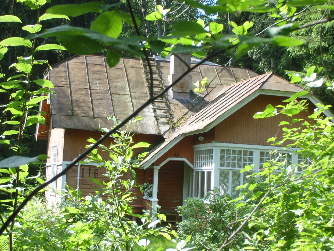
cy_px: 126
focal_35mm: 71
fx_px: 685
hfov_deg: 27.4
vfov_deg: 20.7
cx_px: 167
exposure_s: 1/192
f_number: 4
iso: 50
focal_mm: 11.89
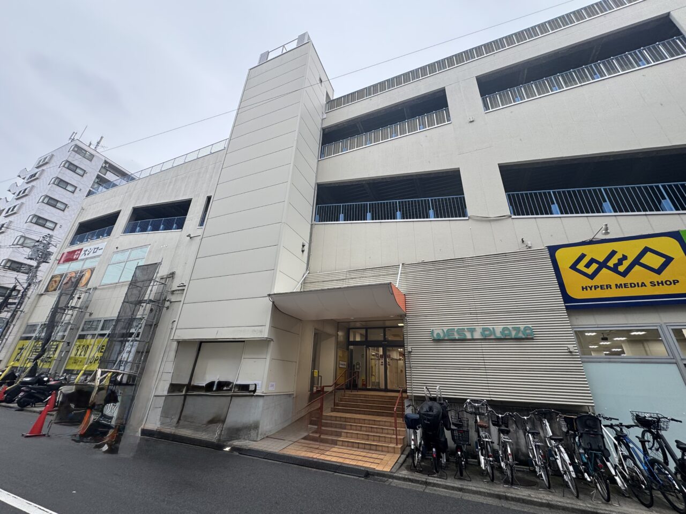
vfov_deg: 85.7
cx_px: 343
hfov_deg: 102.1
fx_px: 277
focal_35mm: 14
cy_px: 257
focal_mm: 2.22
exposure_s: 1/145
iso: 40
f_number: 2.2
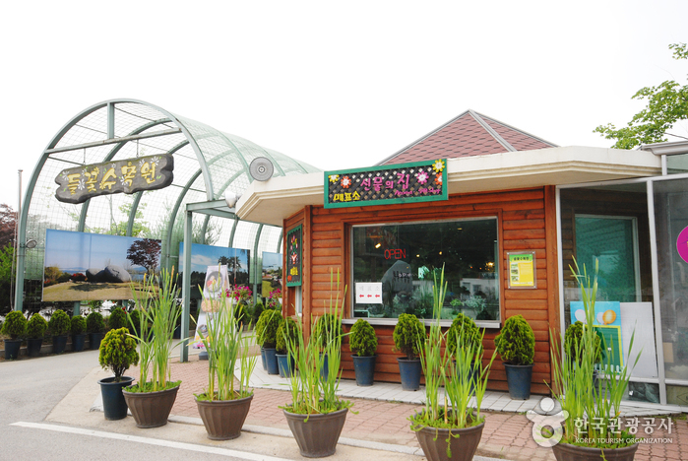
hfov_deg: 61.9
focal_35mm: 30
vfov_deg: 43.7
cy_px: 230
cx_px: 344
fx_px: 574
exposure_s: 1/320
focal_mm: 20
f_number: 9
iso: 250
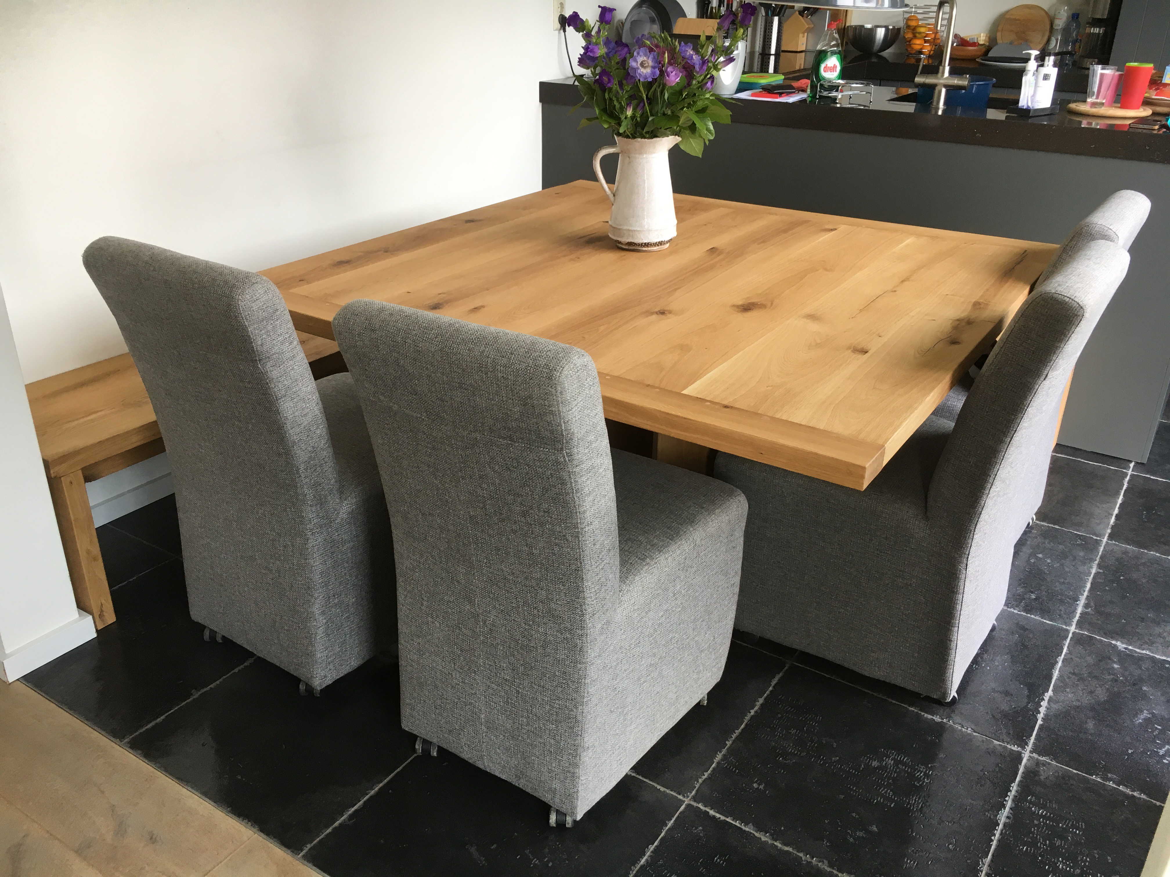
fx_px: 980
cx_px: 585
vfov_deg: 48.2
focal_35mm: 29
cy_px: 438
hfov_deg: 61.7
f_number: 2.2
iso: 25
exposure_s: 1/33
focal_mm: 4.15
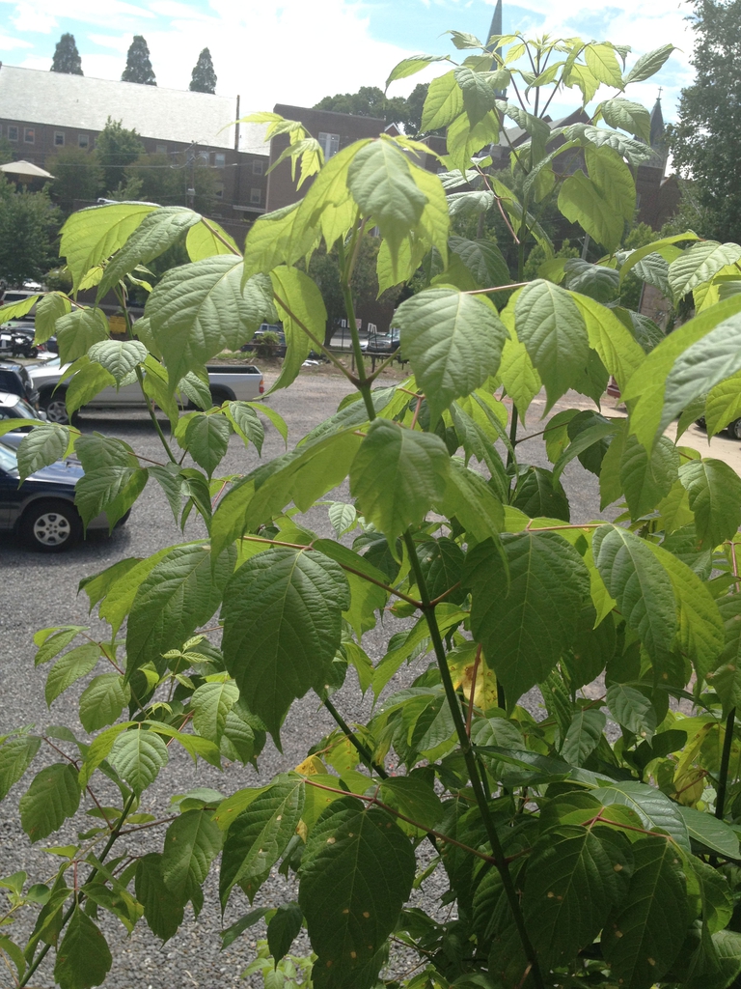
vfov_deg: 52.6
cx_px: 370
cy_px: 494
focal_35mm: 35
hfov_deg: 40.7
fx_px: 999
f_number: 2.4
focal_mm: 4.28
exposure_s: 1/1175
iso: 50
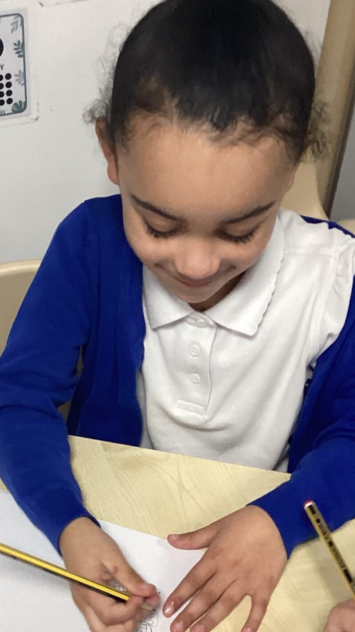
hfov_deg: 19.5
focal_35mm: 61
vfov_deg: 33.8
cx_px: 74
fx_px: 1021
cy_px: 453
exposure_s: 1/50
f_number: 2.4
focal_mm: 3.3
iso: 160
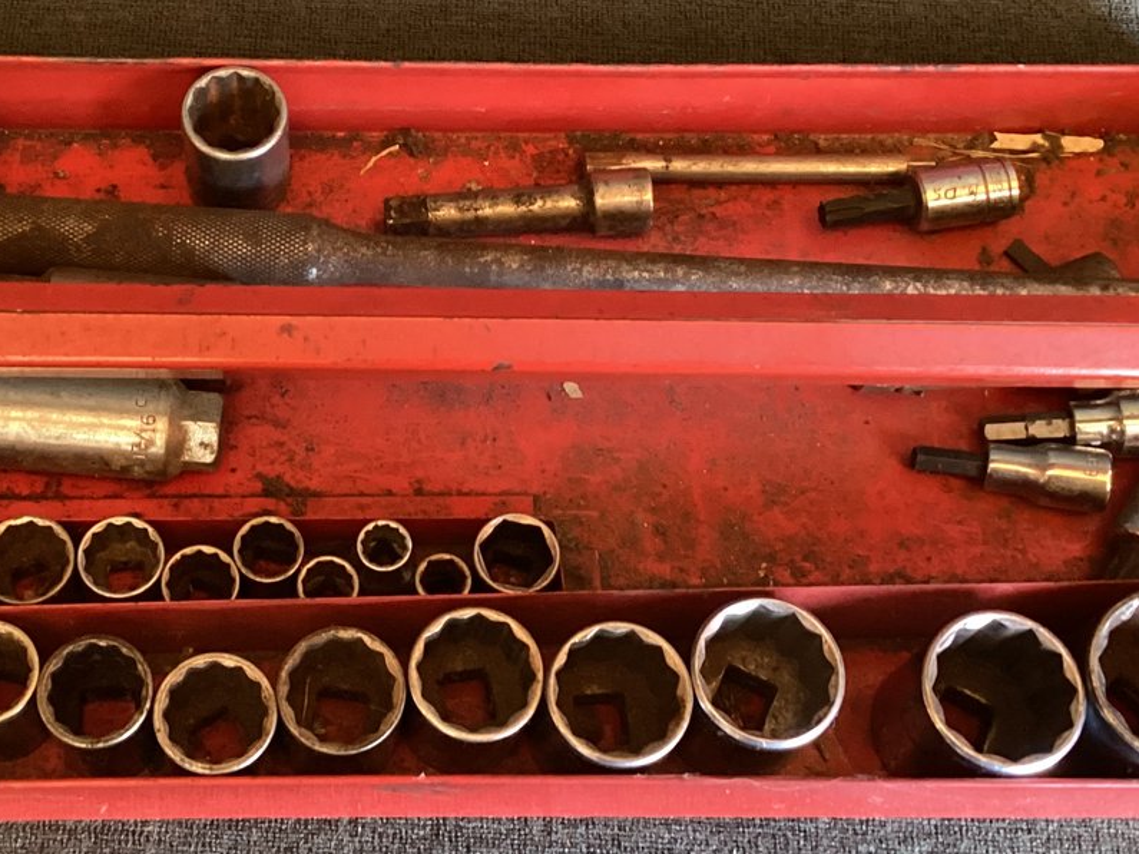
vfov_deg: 24.8
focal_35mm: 59
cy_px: 332
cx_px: 390
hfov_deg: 32.5
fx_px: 1941
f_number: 2.4
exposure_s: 1/40
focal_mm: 3.3
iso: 320
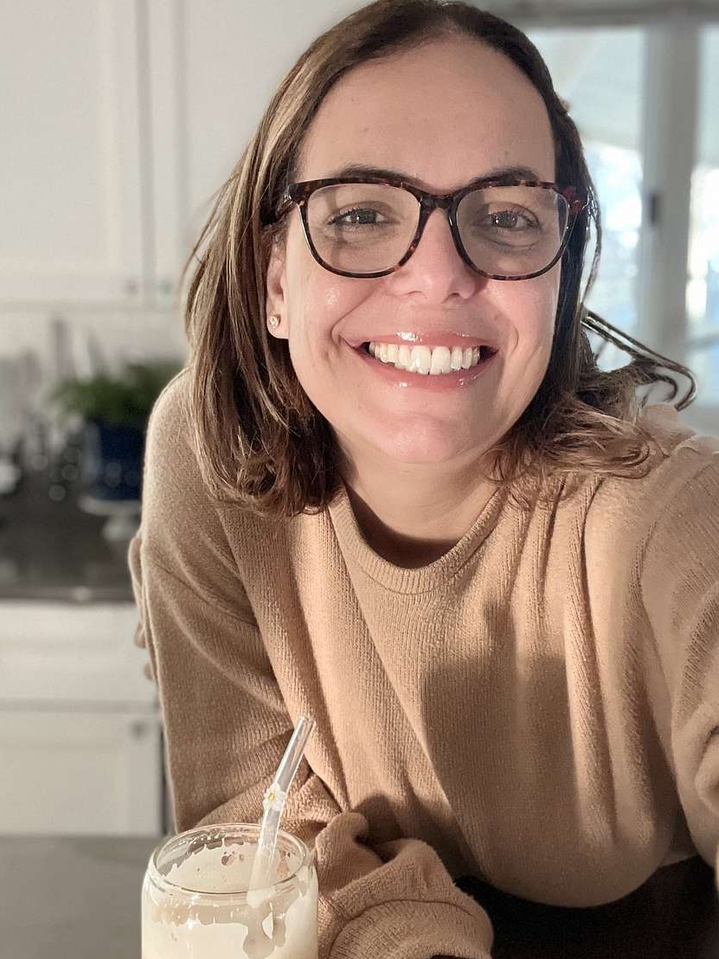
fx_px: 1080
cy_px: 484
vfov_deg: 47.9
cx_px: 342
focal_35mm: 39
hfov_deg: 36.8
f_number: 2.2
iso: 400
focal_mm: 2.71
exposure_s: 1/53
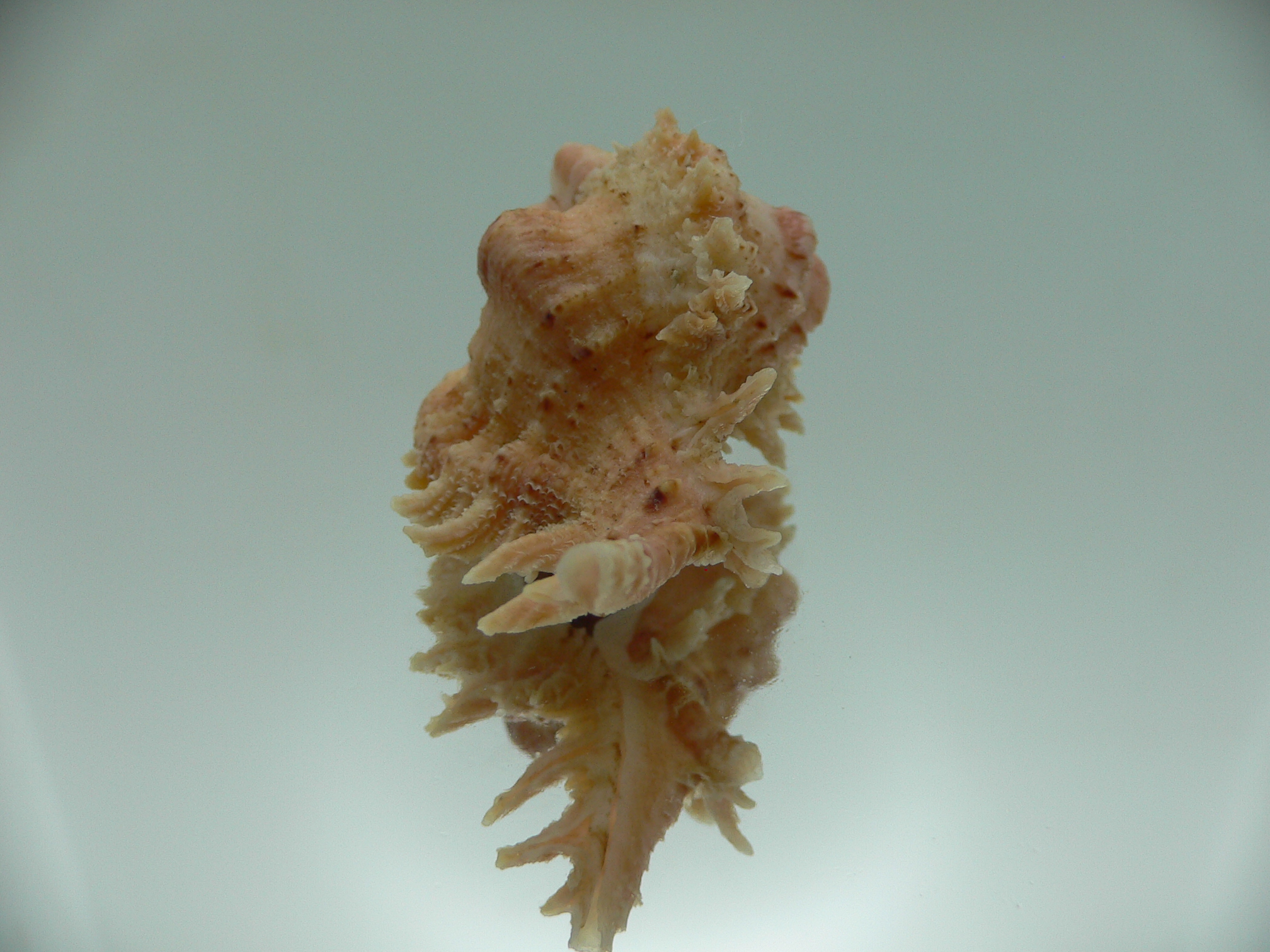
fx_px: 1284
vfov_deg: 40.7
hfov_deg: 52.6
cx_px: 635
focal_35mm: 35
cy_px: 476
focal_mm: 4.6
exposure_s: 1/100
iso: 80
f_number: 2.8
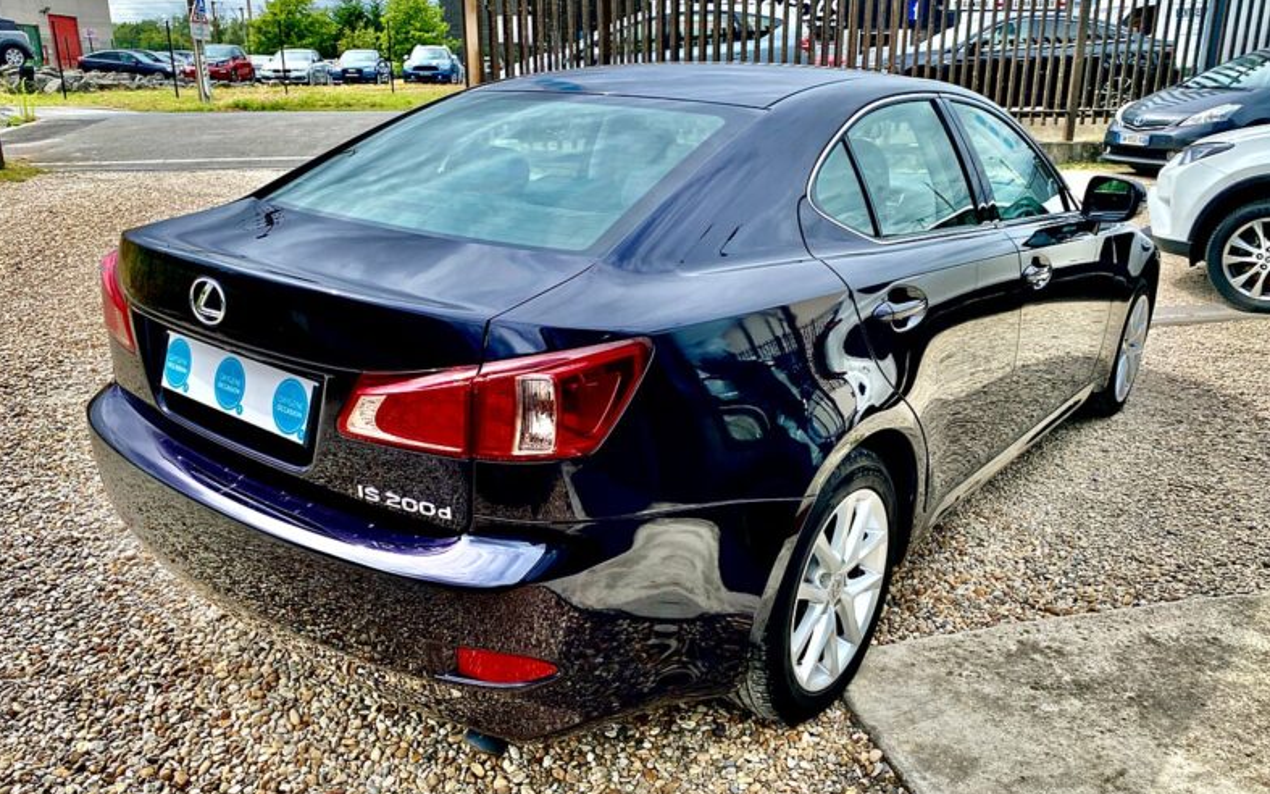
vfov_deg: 44.5
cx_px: 634
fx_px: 969
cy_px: 394
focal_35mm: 28
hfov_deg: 66.5
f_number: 1.8
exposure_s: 1/1504
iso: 32
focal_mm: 4.25
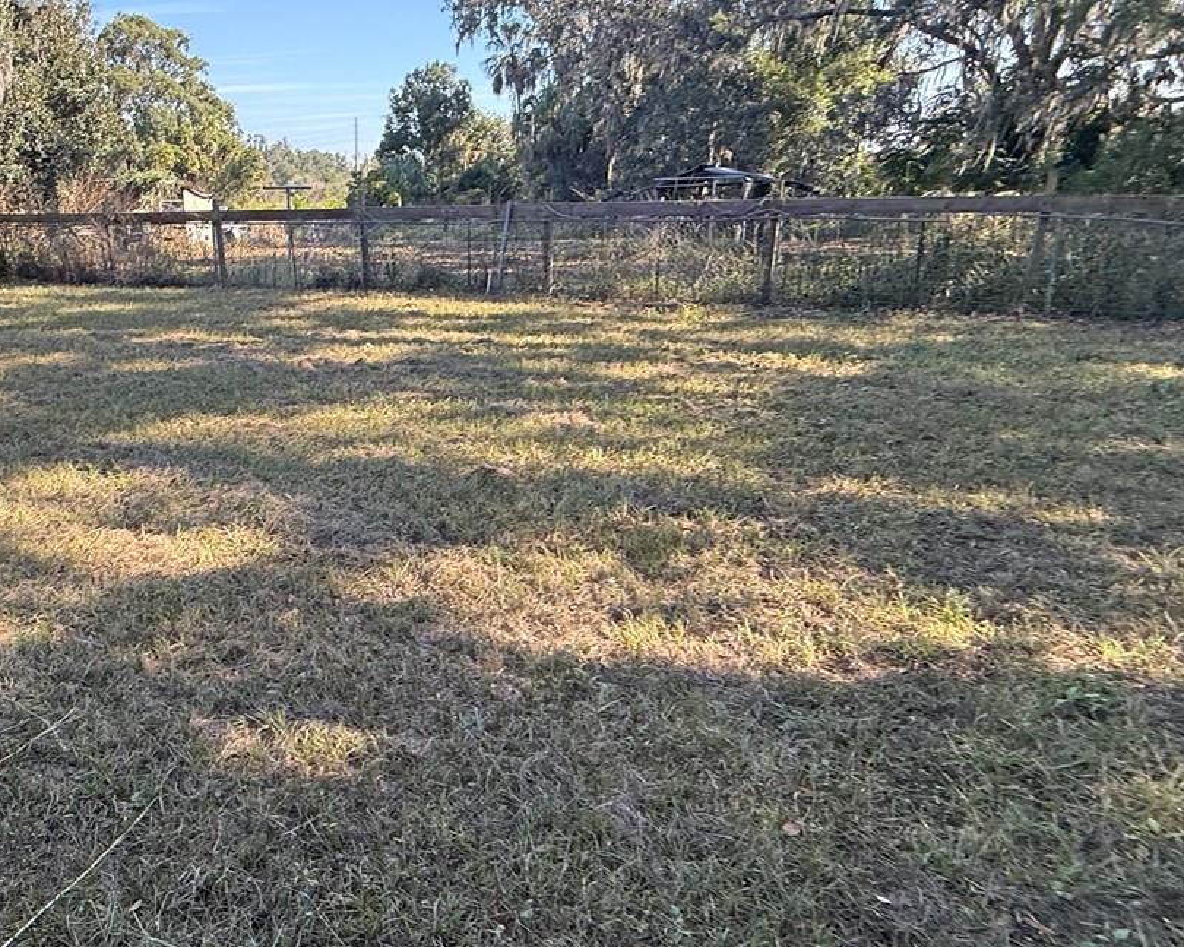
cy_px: 503
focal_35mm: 27
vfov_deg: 53.1
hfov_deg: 62.0
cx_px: 367
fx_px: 946
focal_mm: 2.22
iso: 50
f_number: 2.2
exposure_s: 1/168
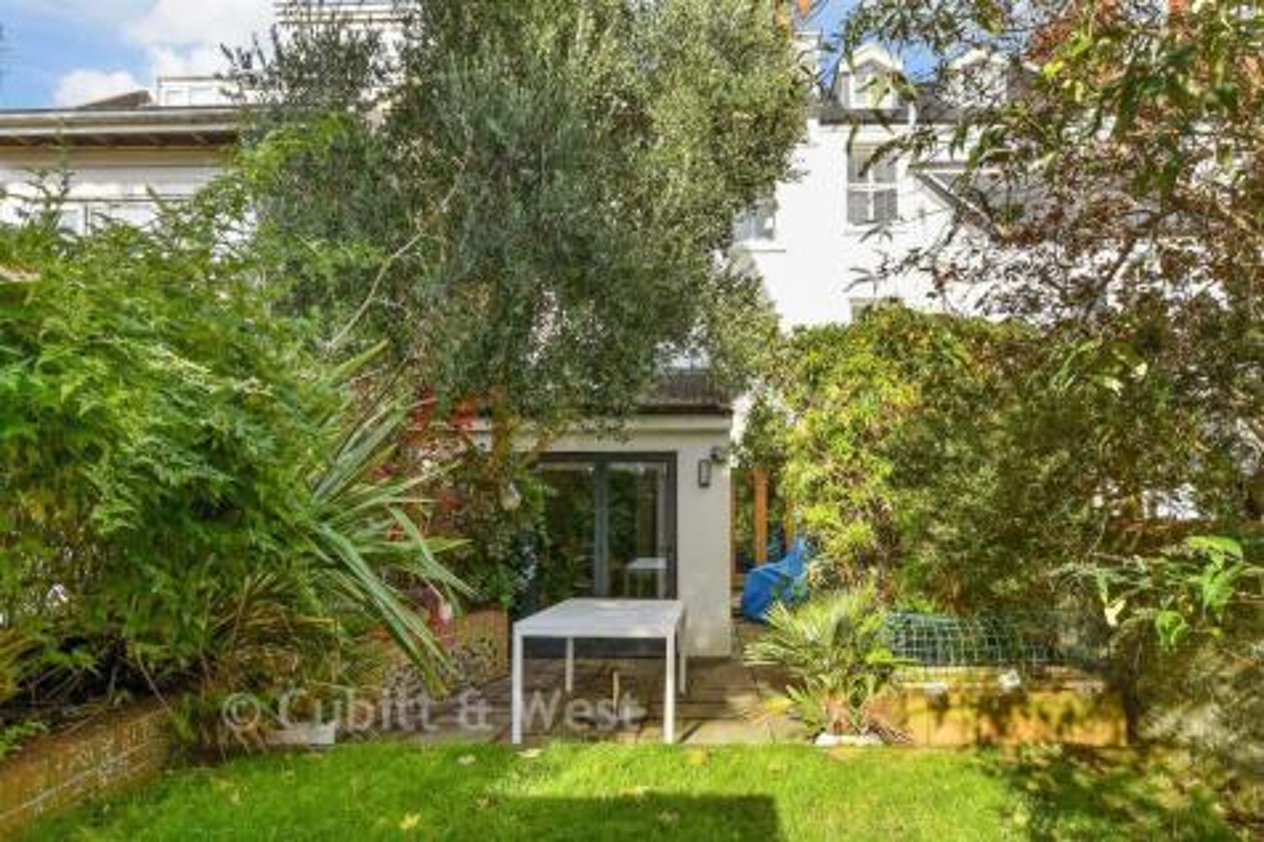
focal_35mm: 22
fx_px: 772
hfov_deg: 78.6
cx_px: 632
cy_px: 421
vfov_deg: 57.2
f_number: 8
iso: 200
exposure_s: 1/320
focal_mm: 15
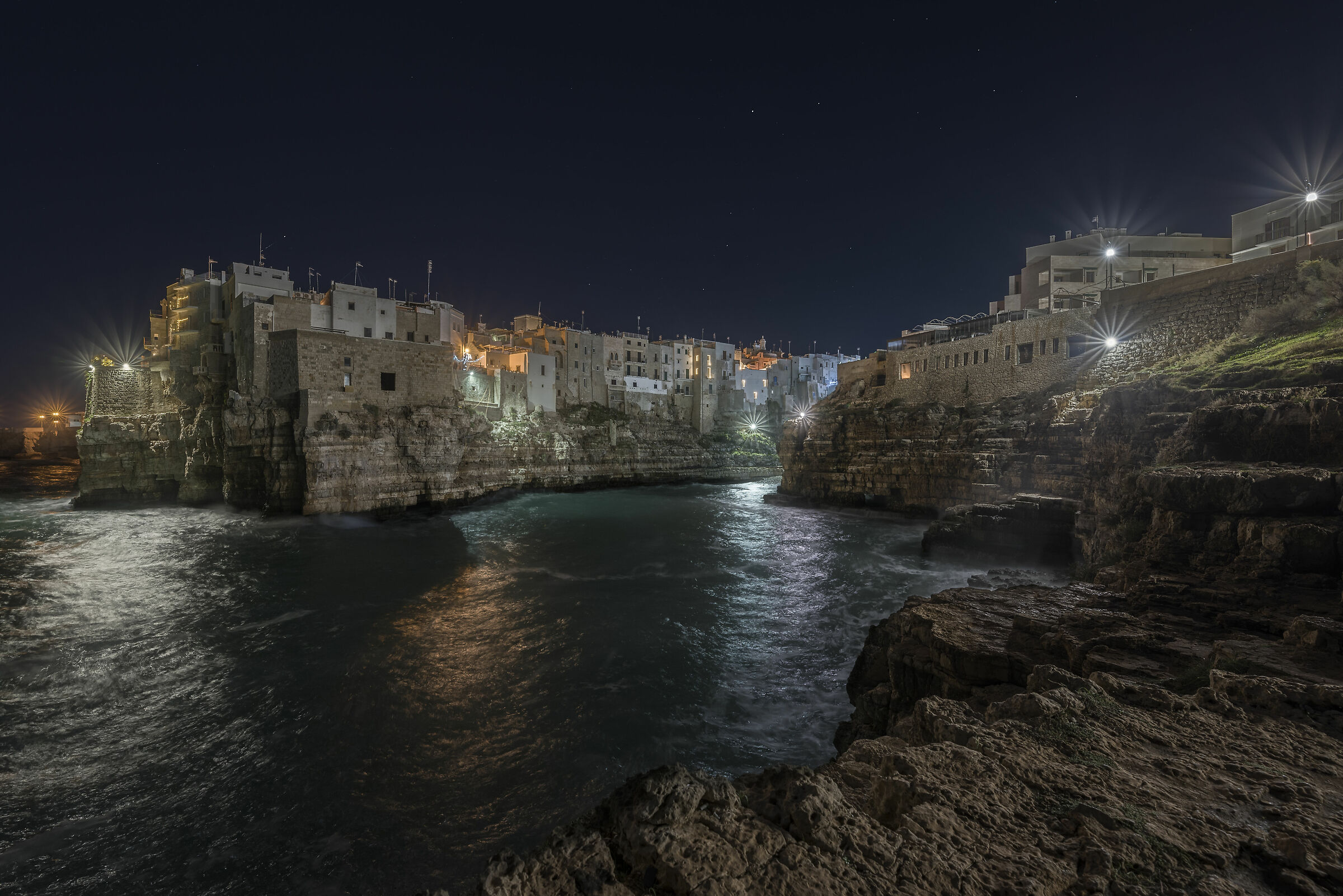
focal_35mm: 15
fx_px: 560
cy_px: 448
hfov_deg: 100.4
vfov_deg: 77.4
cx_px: 672
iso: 100
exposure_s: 30
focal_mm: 15
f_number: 6.3
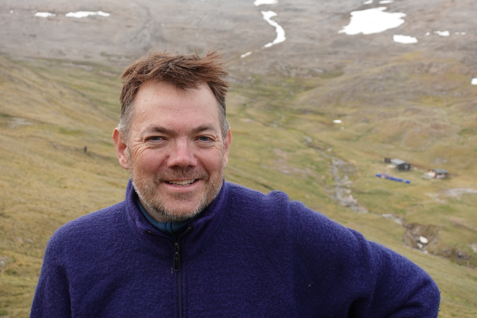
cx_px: 238
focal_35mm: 54
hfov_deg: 36.9
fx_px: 715
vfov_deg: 25.1
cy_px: 159
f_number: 4
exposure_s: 1/200
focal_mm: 19.86
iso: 125
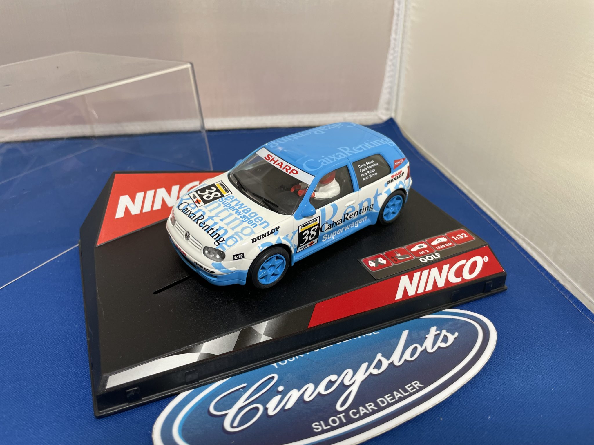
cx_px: 297
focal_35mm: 26
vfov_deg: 53.1
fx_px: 446
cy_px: 222
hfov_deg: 67.3
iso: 100
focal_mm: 4.2
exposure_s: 1/120
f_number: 1.6
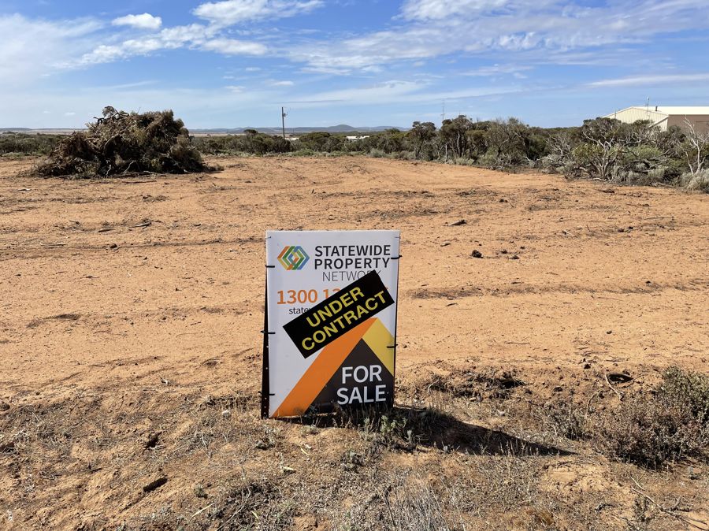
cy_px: 266
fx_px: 532
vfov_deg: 53.0
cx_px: 354
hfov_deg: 67.3
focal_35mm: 26
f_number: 1.6
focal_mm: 4.2
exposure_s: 1/4292
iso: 32
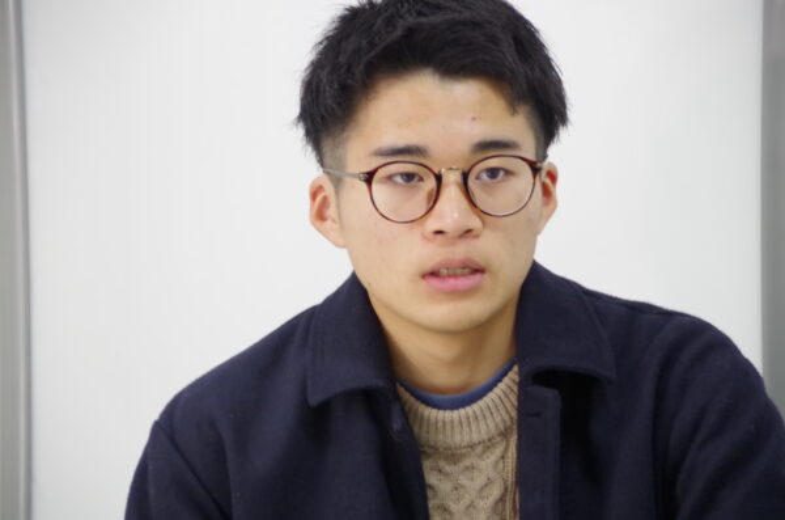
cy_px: 260
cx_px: 392
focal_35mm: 180
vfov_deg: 7.6
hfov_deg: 11.4
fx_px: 3916
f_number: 5.6
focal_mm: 120
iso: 1600
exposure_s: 1/20
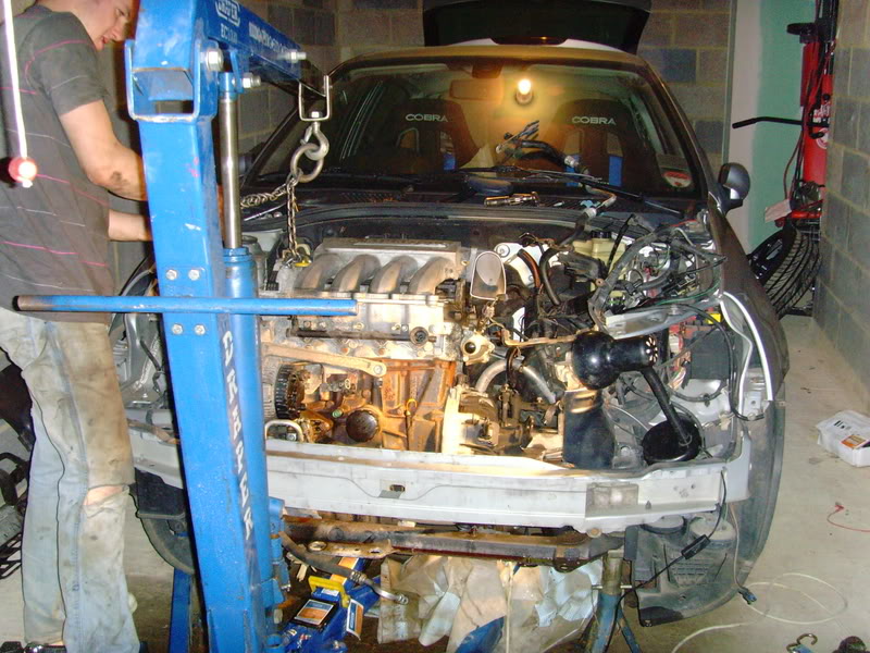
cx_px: 435
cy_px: 326
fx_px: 980
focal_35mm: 39
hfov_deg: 47.9
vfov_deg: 36.8
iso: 400
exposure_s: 1/45
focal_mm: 6.6
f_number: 3.5
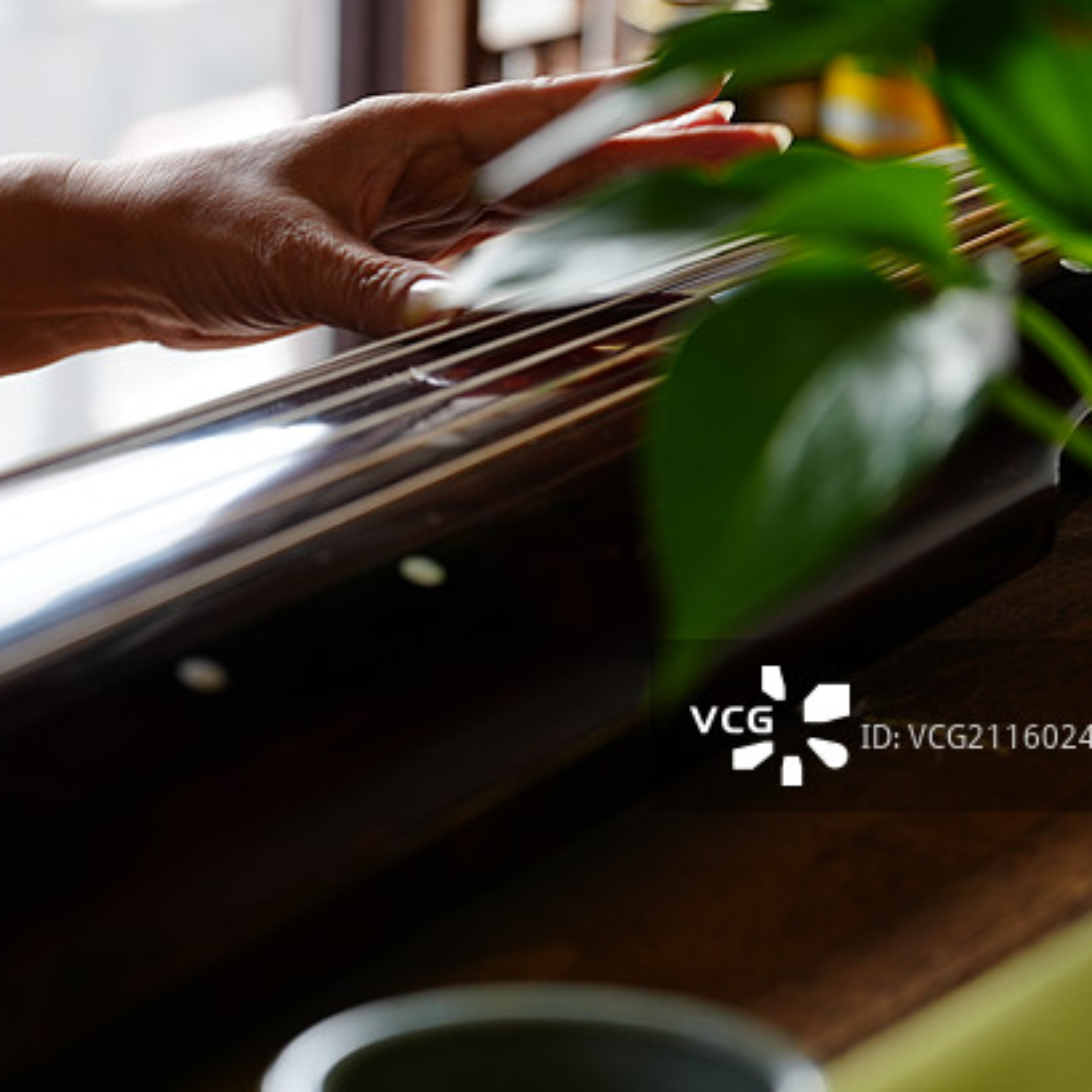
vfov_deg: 15.0
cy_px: 396
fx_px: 4140
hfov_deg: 14.9
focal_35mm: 116
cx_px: 178
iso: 250
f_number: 4
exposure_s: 1/80
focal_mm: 70
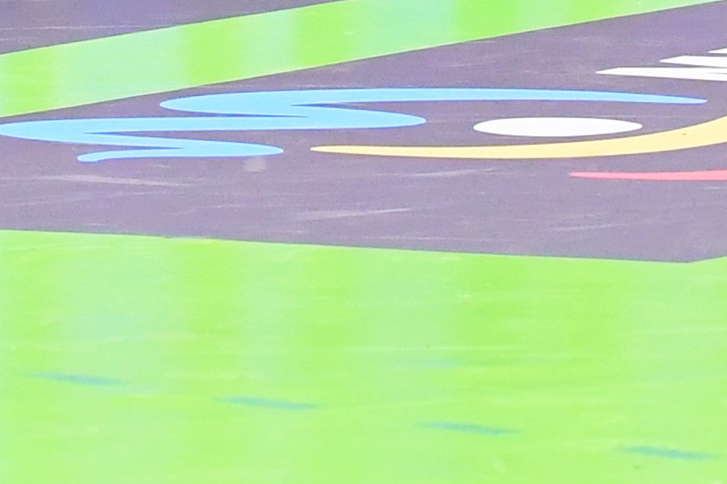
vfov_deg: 2.0
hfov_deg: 3.0
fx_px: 13870
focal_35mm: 687
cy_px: -680
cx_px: -1003
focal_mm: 80
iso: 2000
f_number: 2.8
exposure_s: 1/200
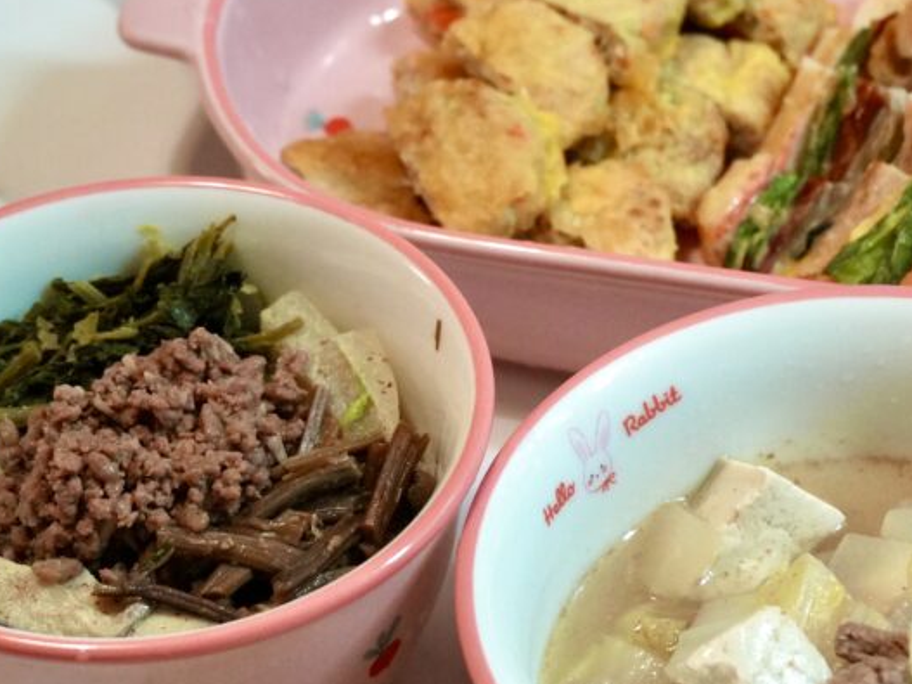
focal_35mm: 129
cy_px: 345
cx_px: 559
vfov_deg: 11.5
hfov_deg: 15.3
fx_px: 3398
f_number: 5.6
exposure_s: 1/160
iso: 3200
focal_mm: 46
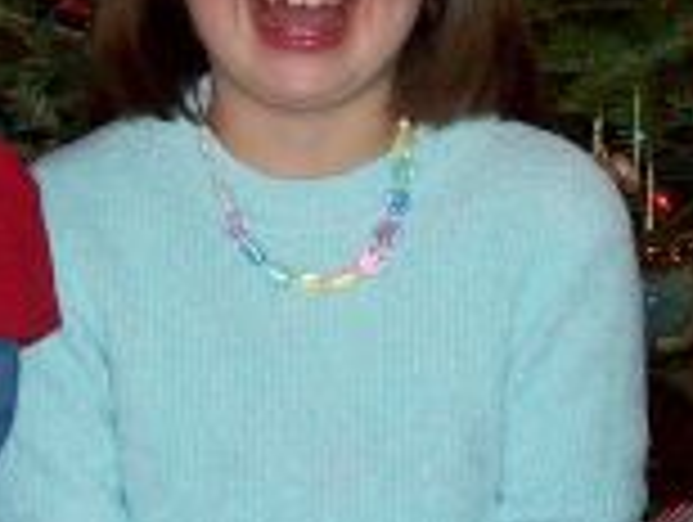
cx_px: 308
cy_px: 266
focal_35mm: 187
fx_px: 3750
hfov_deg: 10.6
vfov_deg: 8.0
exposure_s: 1/73.1
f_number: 3
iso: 140
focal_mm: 7.6
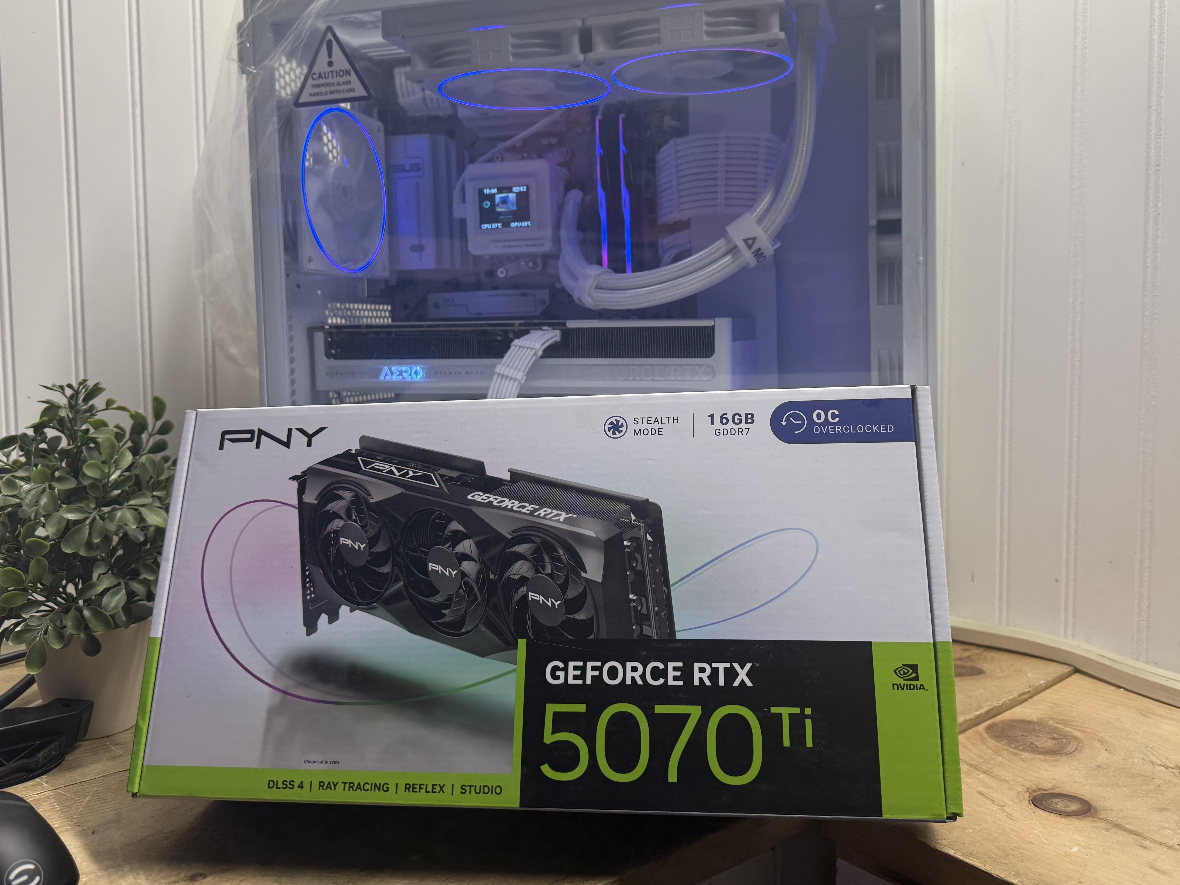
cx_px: 612
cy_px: 377
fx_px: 1023
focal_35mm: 30
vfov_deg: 46.6
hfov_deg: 59.9
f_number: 1.78
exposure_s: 1/120
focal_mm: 6.76
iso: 80
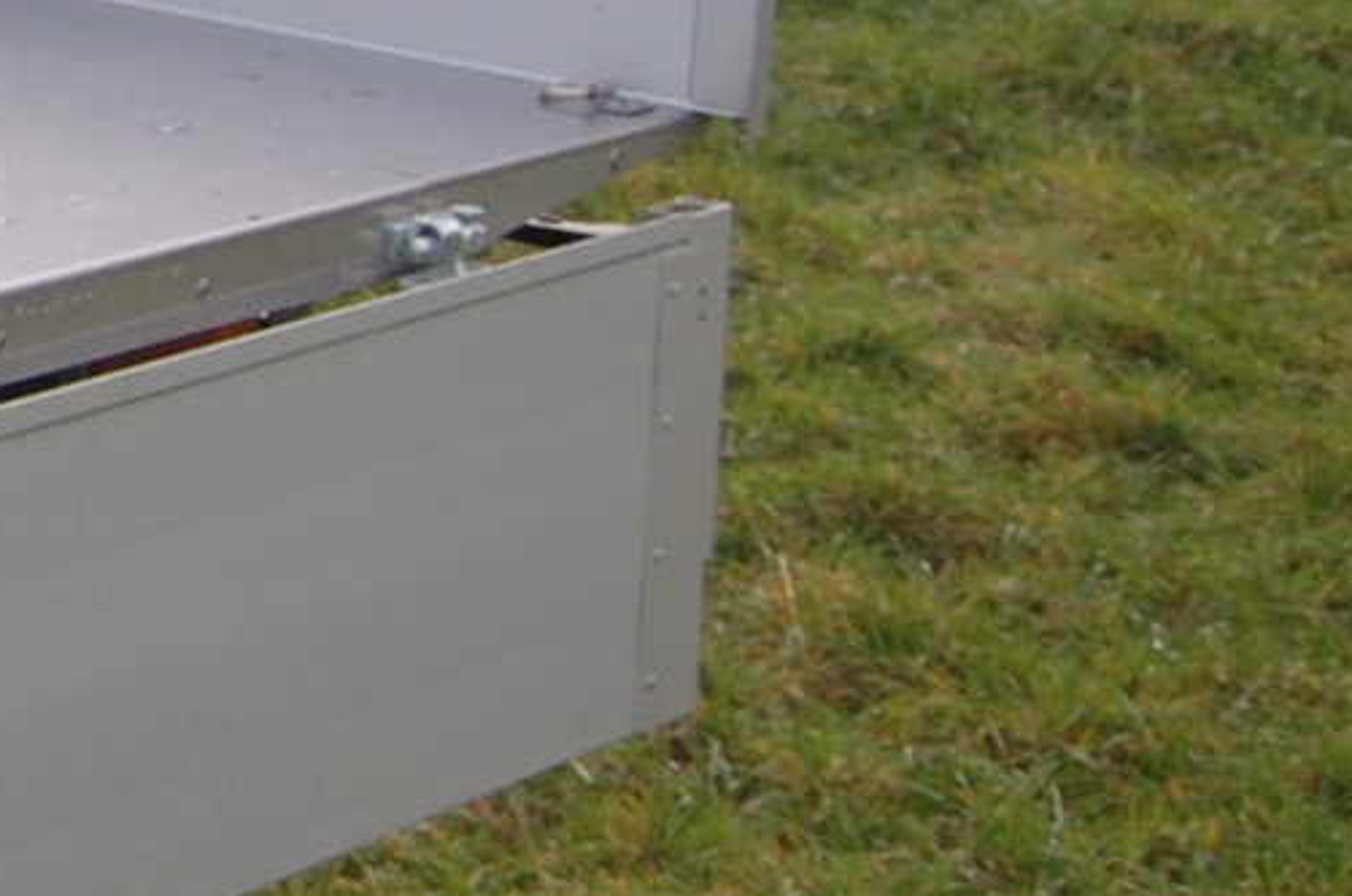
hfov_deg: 11.5
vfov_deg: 8.6
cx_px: -1592
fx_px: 5819
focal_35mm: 155
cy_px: -337
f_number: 3.8
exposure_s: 1/500
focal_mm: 23
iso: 250
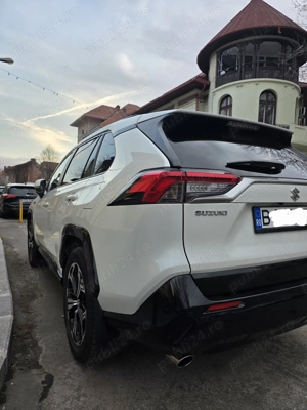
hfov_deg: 58.9
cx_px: 154
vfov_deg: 73.9
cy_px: 205
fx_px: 272
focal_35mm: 23
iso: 100
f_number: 1.7
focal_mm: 6.3
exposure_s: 1/182
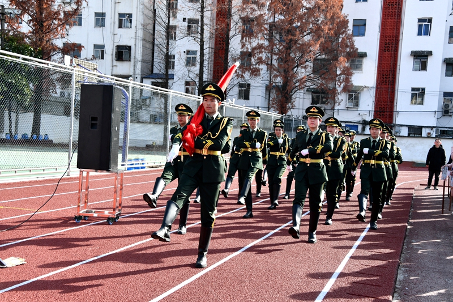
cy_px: 151
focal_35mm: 50
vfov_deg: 27.0
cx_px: 226
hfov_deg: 39.6
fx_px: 629
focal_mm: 50
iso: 220
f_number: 9
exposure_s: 1/200
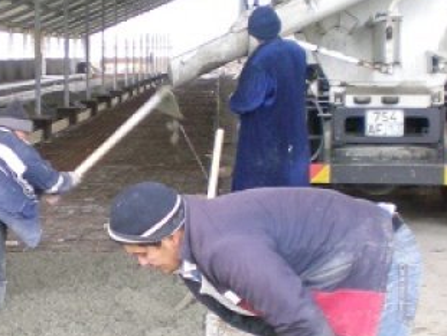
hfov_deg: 19.6
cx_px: 23
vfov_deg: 15.1
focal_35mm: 98
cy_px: 235
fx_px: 1266
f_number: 3.1
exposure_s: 1/60.1
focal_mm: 6.3
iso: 198
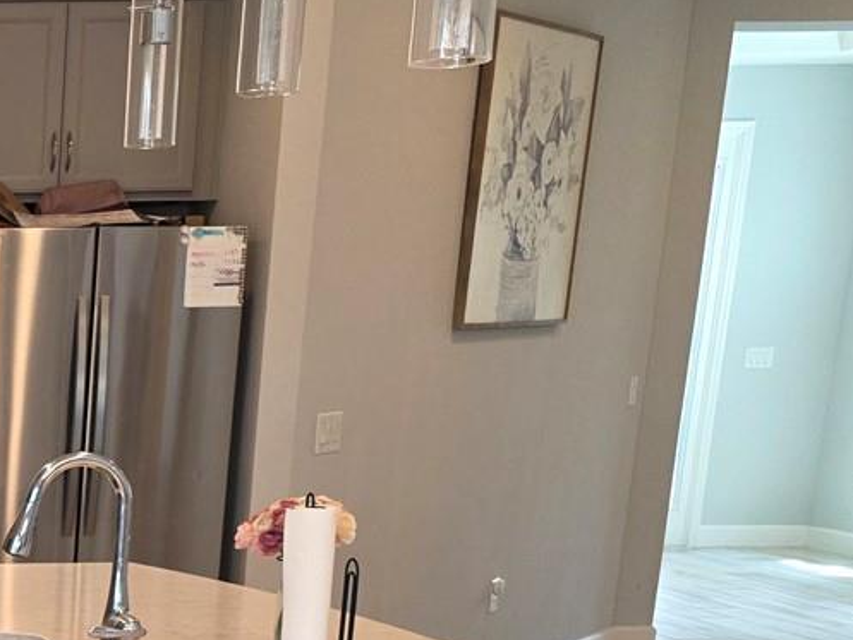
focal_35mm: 74
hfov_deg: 22.1
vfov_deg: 18.8
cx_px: -398
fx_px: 1824
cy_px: 772
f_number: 1.7
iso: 200
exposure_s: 1/120
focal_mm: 6.3
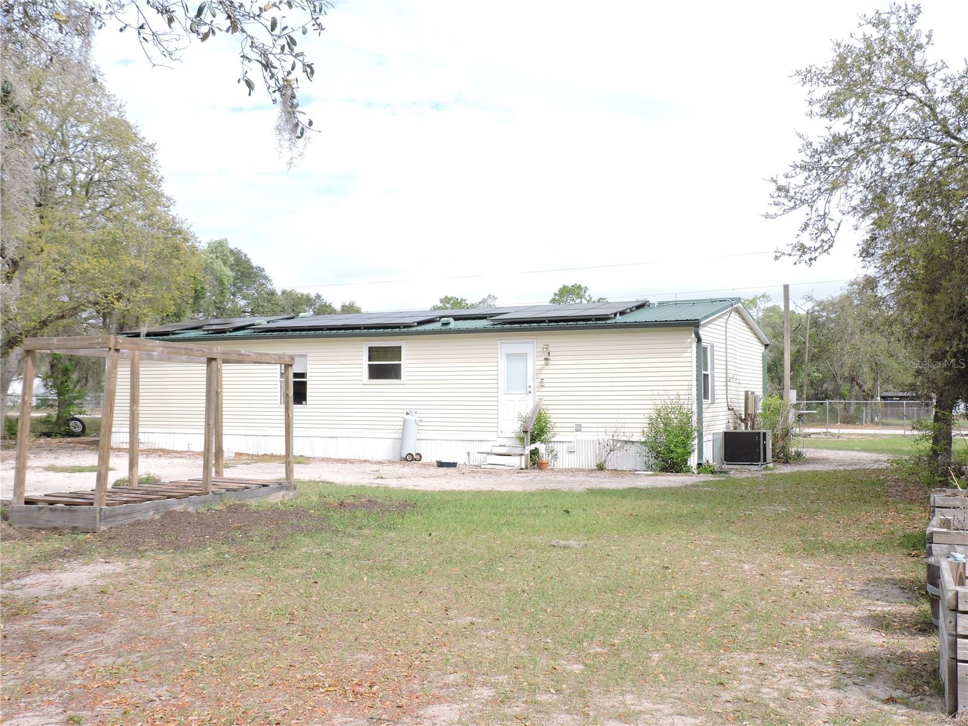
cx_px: 484
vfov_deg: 40.7
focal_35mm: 35
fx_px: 979
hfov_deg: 52.6
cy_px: 363
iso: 100
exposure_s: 1/500
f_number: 3.3
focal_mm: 6.2
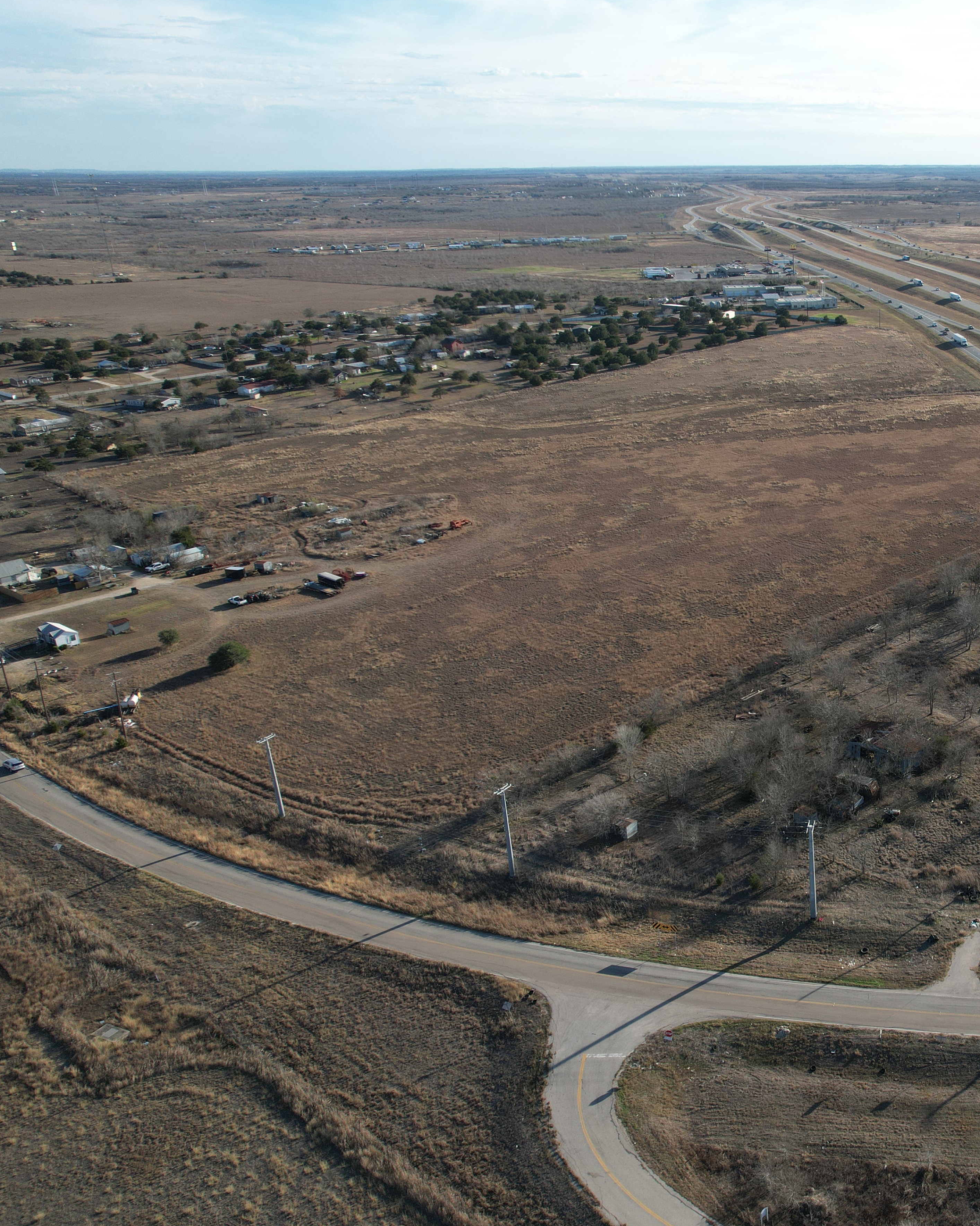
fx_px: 1160
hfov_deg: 41.8
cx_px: 899
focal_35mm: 32
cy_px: 615
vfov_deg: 55.7
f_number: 2.8
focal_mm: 8.38
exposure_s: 1/1250
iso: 100
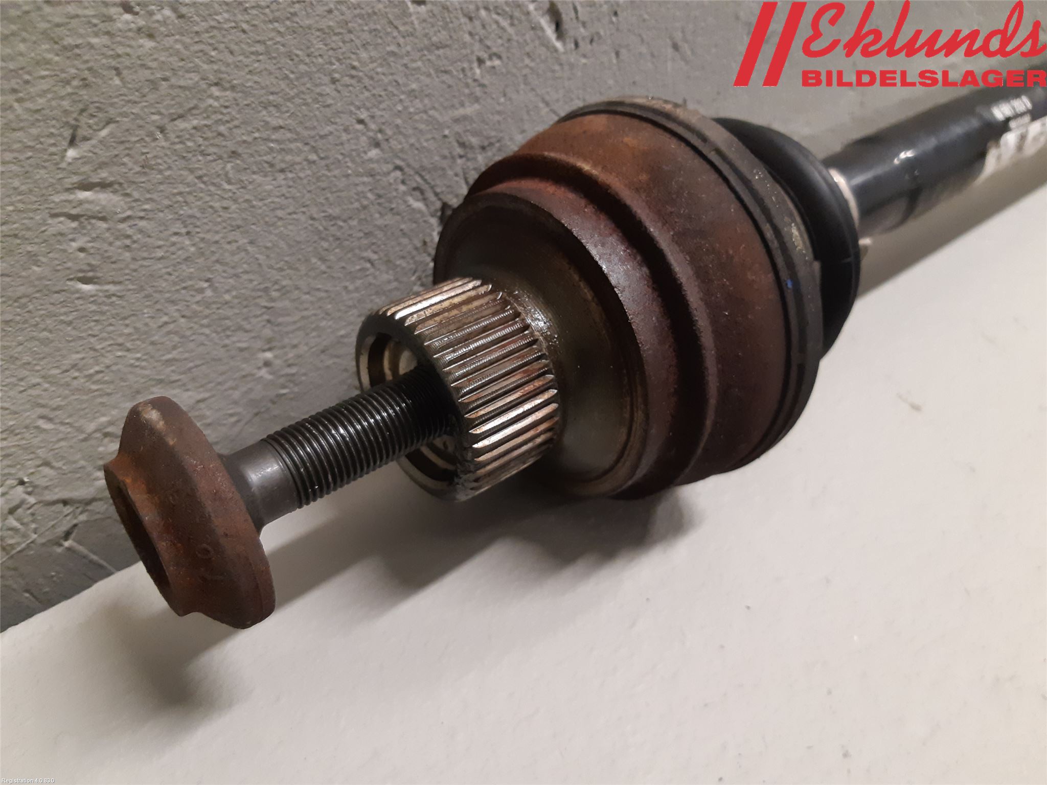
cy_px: 392
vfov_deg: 53.1
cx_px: 524
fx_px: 786
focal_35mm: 26
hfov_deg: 67.3
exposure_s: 1/50
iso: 250
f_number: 1.7
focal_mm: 3.93
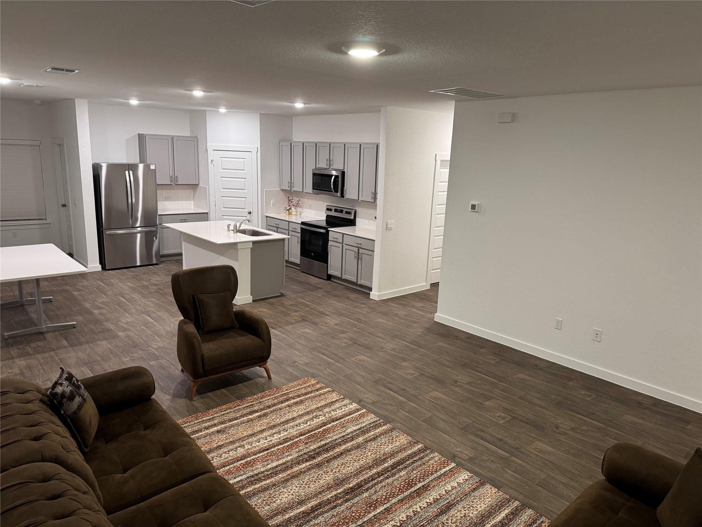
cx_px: 351
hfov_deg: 71.6
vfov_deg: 56.8
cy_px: 264
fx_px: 487
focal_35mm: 24
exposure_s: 1/60
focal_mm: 6.76
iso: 320
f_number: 1.78
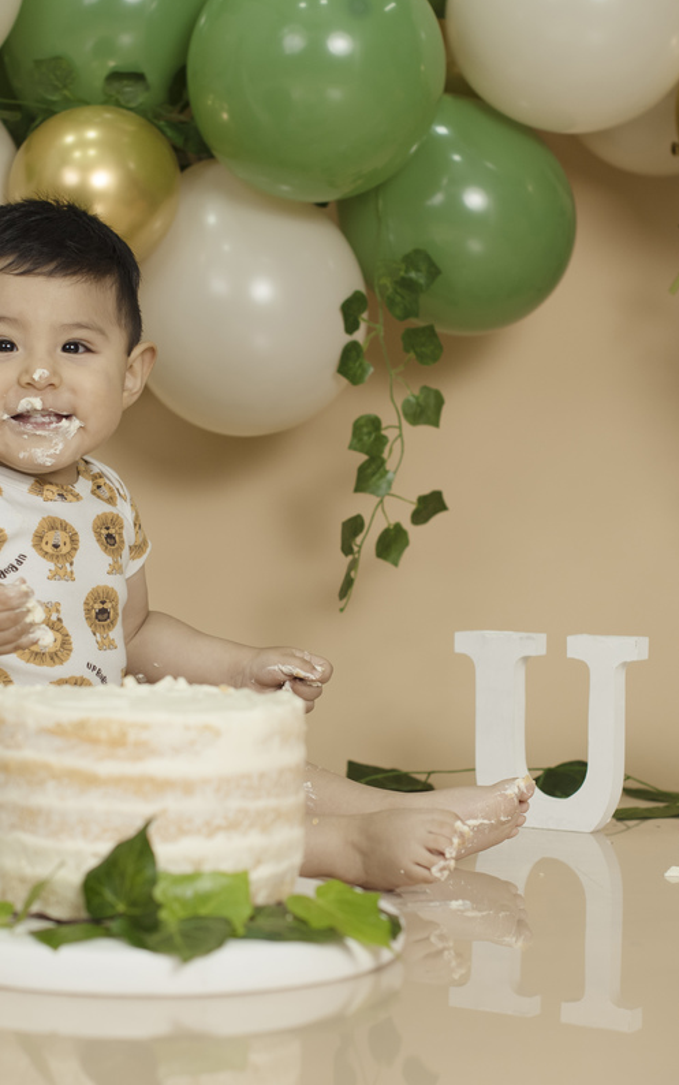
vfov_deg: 26.8
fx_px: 2277
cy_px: 539
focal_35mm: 77
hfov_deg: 16.9
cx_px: 273
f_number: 3.2
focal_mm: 50
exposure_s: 1/200
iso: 500
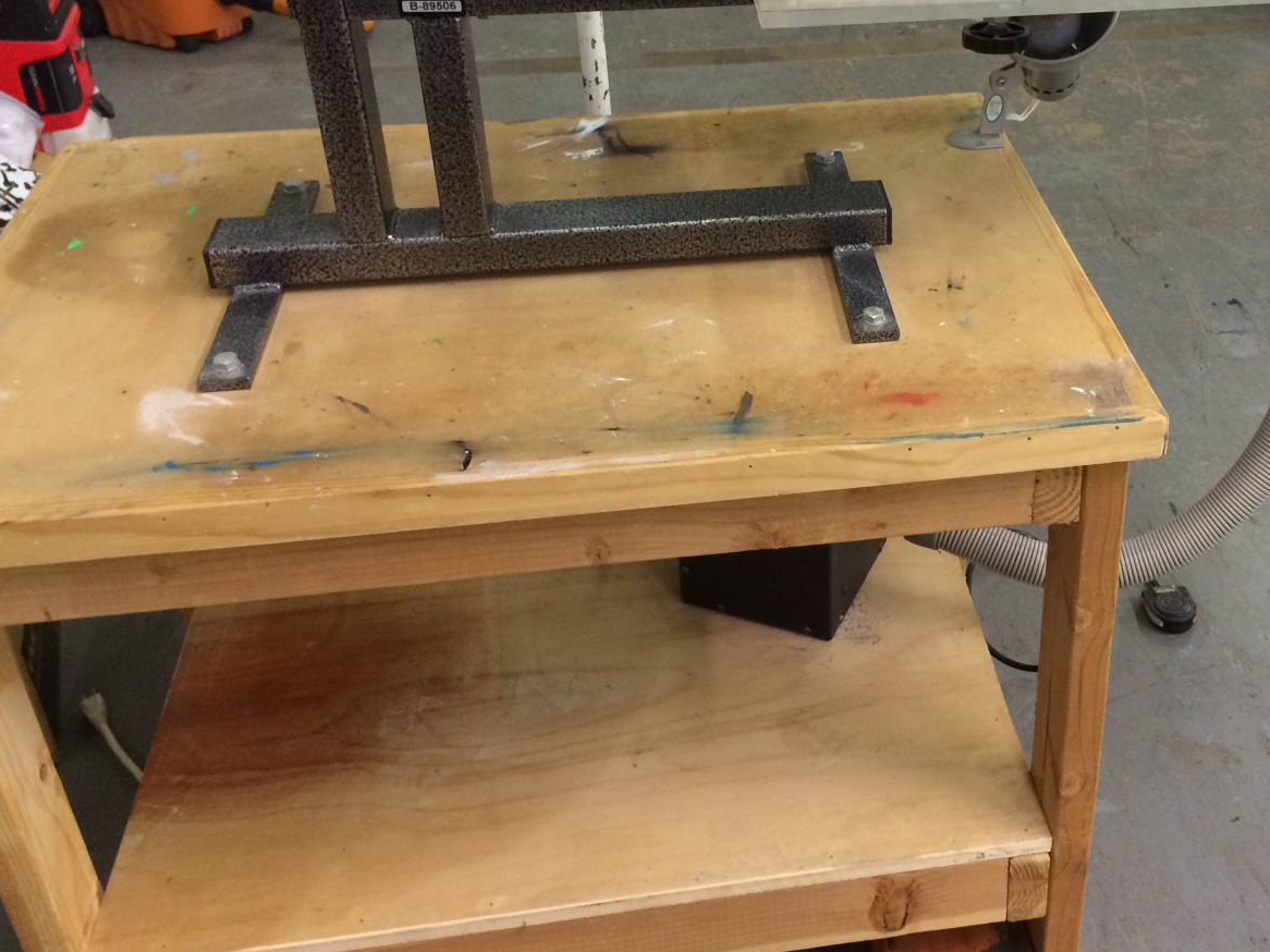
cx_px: 878
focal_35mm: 42
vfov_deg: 34.0
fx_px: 1541
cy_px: 318
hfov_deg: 44.0
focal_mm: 4.12
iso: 250
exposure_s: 1/30
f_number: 2.2
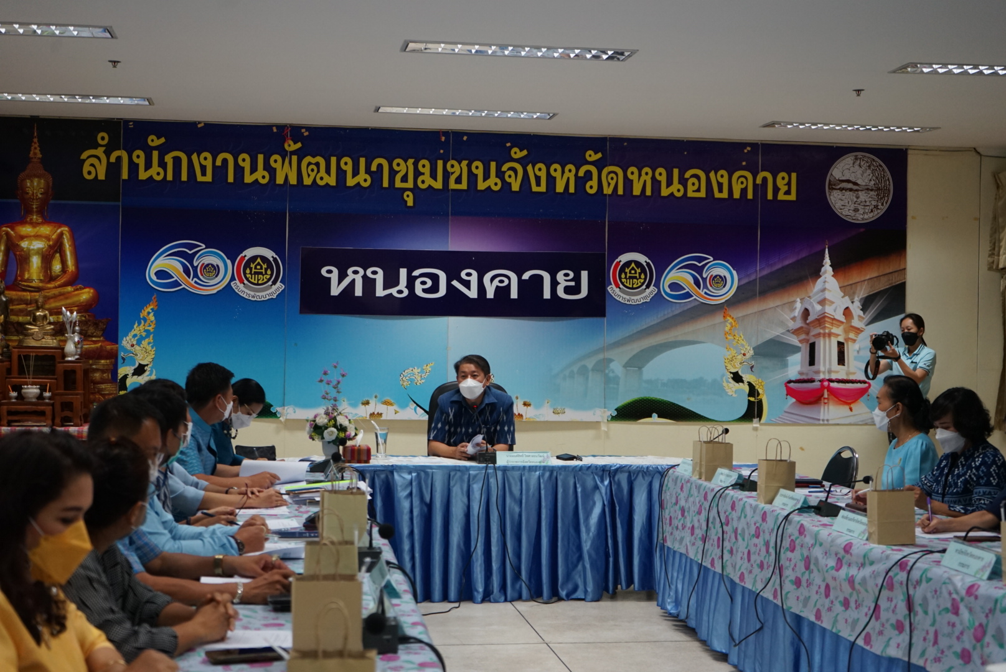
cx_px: 503
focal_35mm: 50
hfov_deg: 39.6
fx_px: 1398
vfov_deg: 27.0
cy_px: 336
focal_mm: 50
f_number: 4.5
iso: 1250
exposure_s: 1/160
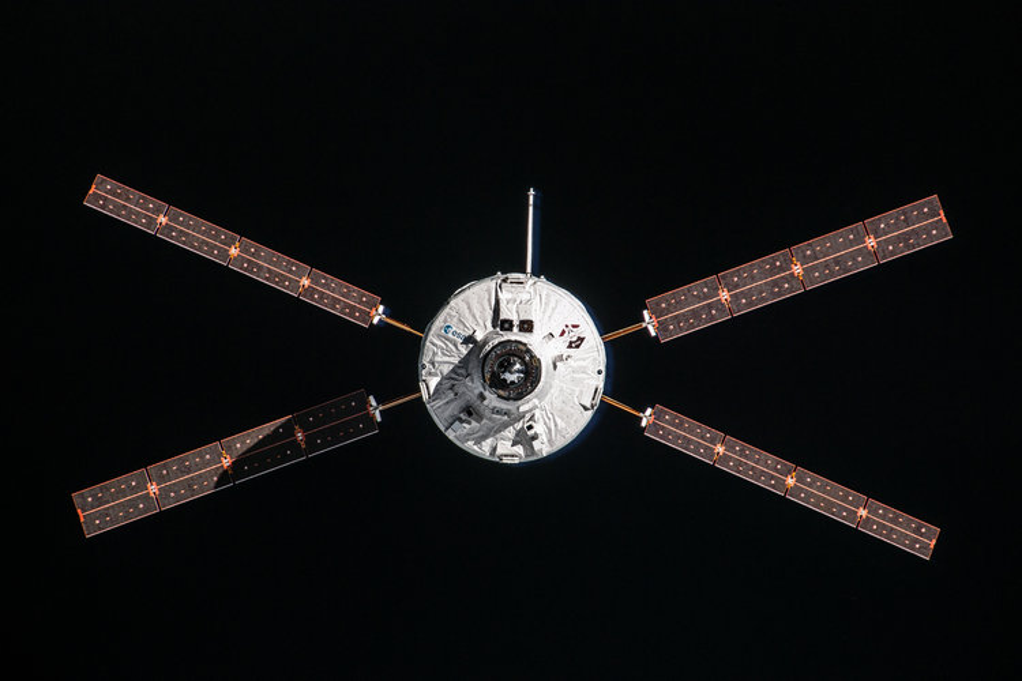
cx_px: 511
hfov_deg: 5.2
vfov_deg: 3.4
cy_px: 340
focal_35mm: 400
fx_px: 11355
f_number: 8
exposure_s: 1/800
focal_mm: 400
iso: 400
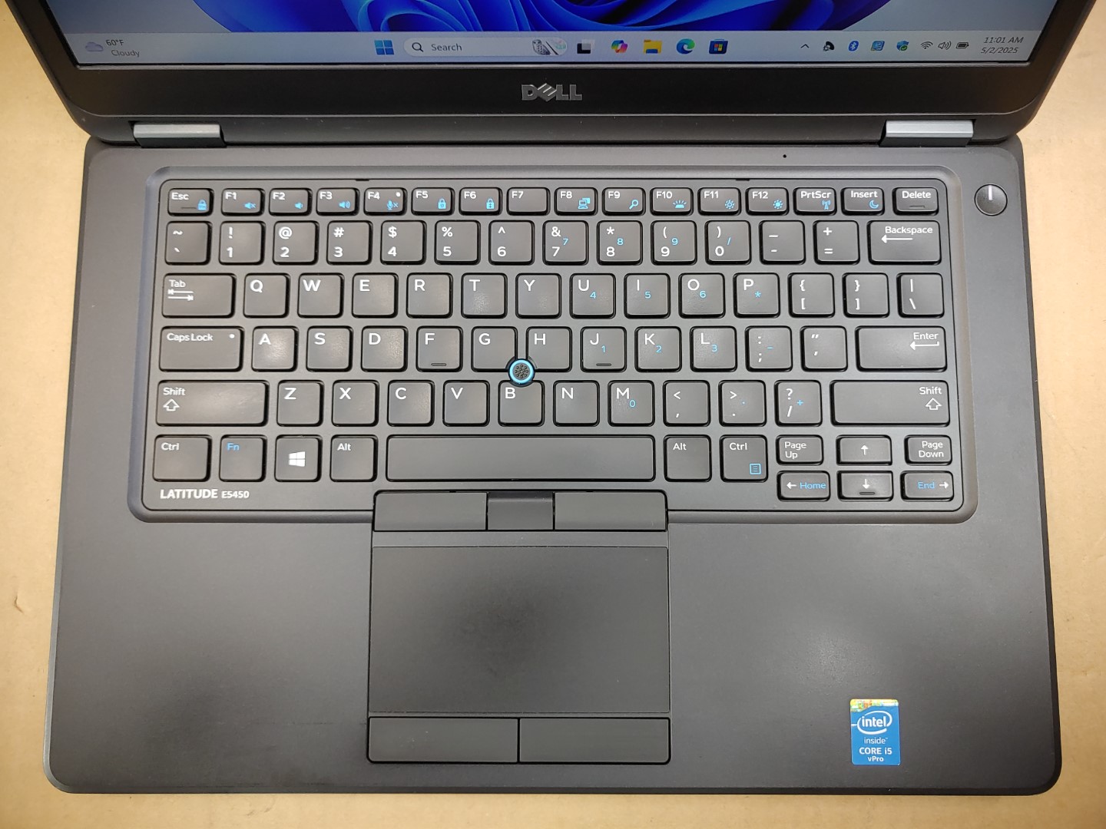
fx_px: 895
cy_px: 414
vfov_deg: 49.7
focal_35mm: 28
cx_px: 553
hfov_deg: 63.4
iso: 50
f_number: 1.8
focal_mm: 4.36
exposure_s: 1/60
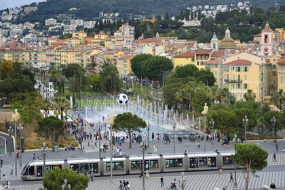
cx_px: 142
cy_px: 95
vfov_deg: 14.9
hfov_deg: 22.1
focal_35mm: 92
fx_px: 728
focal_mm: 92
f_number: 8
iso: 200
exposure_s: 1/250
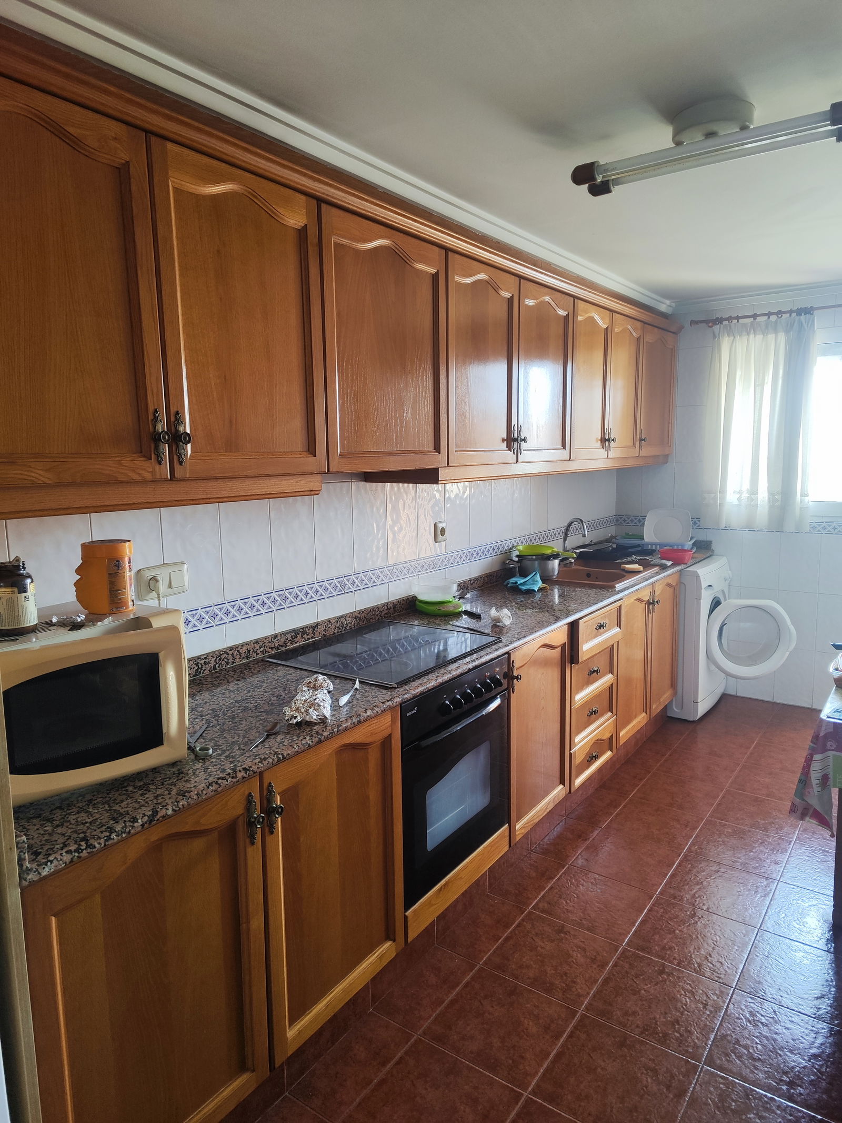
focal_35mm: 23
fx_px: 746
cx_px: 421
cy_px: 562
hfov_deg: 58.9
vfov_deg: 73.9
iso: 93
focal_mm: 5.4
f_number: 1.8
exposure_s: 1/96.1
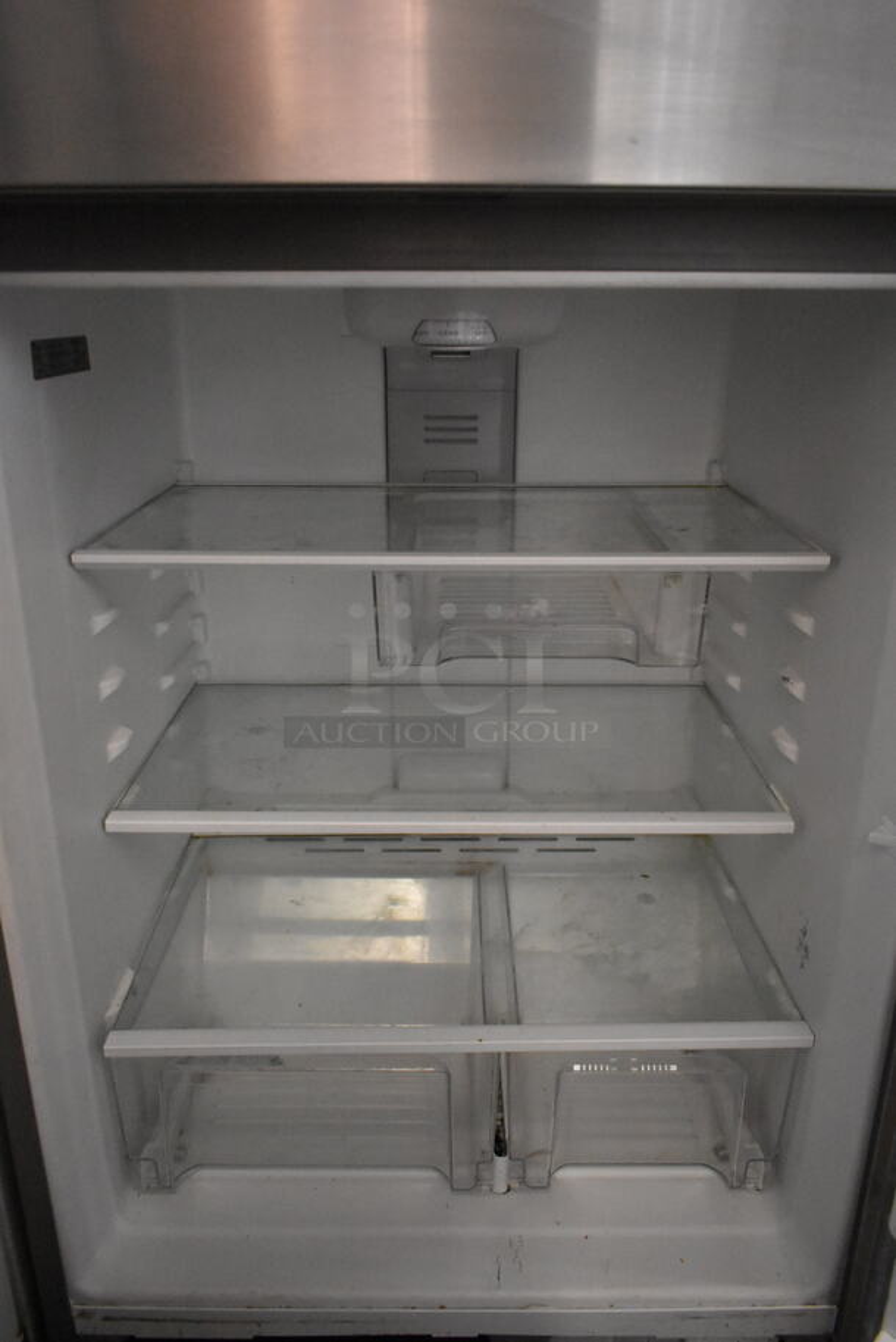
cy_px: 671
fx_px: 1006
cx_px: 448
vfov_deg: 67.3
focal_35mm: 27
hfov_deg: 48.0
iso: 5600
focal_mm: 18
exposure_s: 1/125
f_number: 3.5
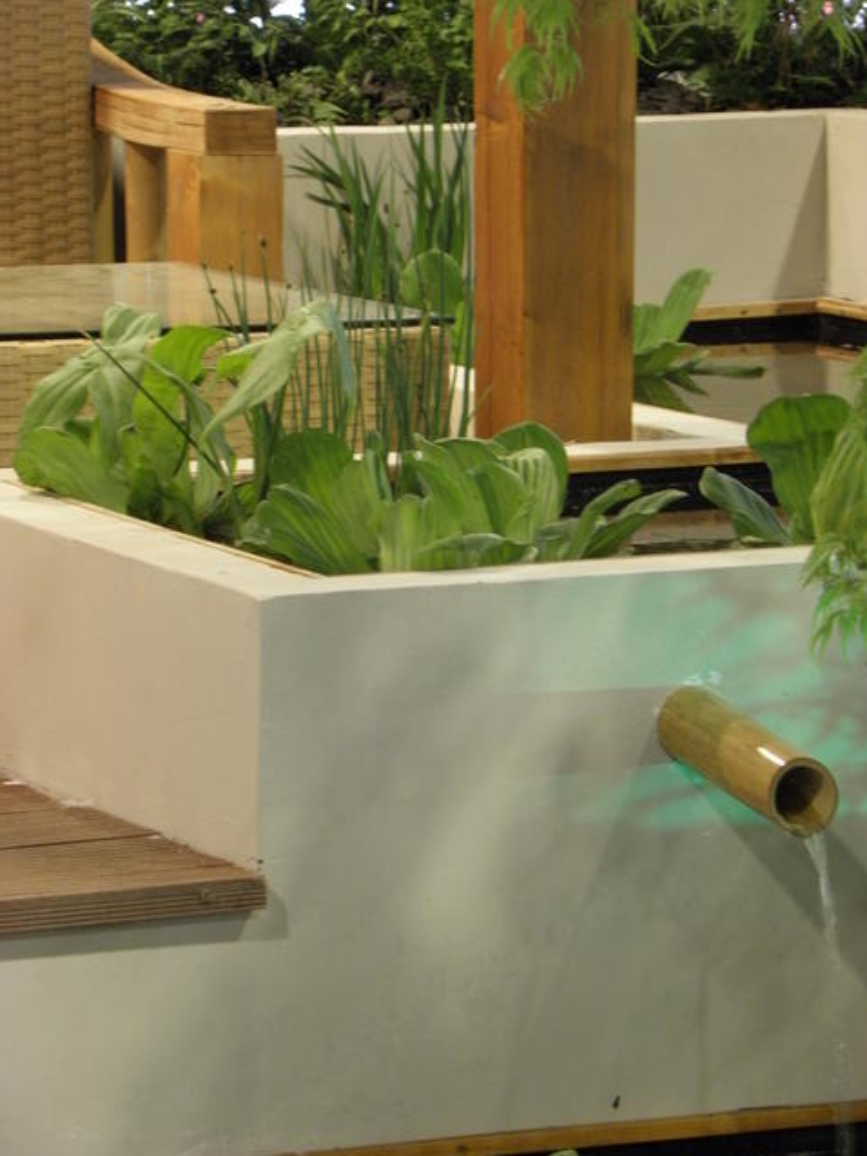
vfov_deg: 10.0
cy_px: 577
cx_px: 434
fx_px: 6577
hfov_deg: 7.5
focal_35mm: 197
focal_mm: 35.06
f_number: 4.5
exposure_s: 1/8
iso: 320
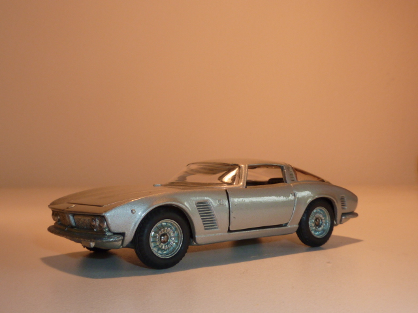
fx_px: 580
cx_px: 209
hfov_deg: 39.7
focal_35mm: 48
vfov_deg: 30.3
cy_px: 156
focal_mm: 4.4
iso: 100
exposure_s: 1/50
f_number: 4
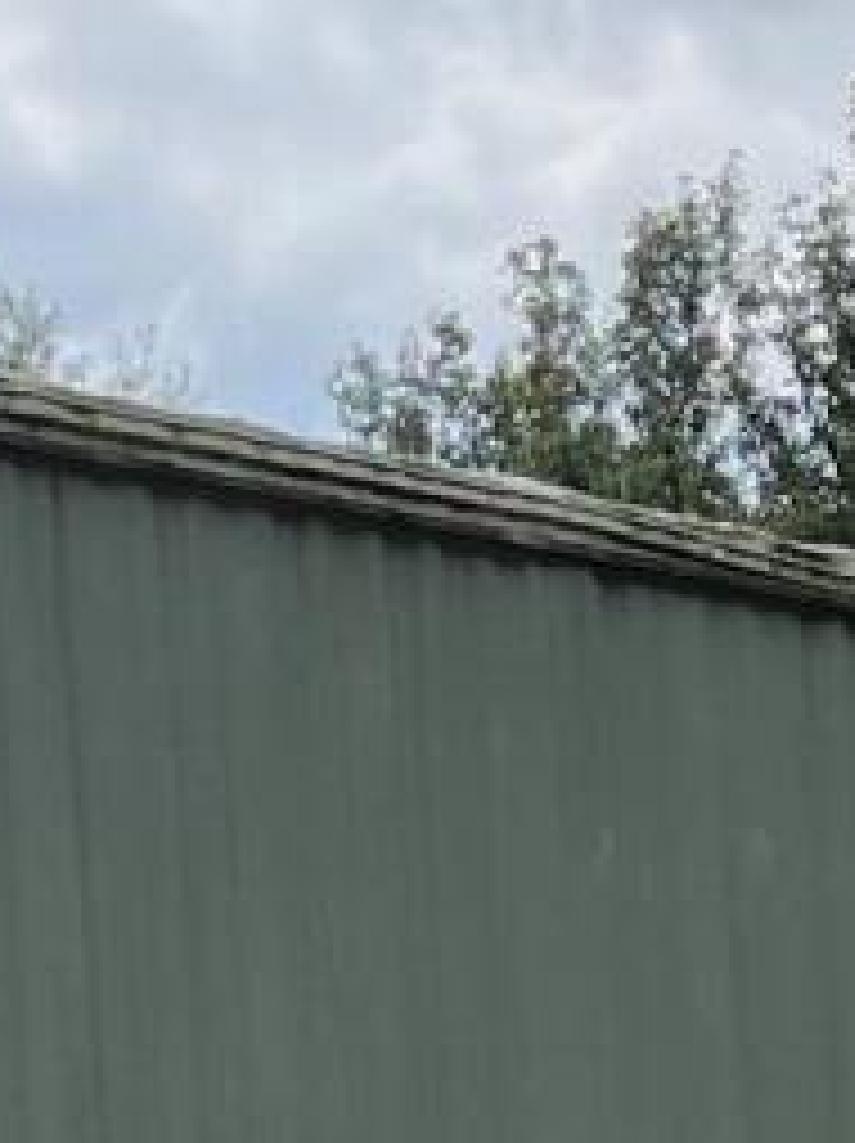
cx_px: 504
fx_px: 6763
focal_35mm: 205
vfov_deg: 9.4
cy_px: 1800
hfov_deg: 7.2
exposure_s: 1/1575
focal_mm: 5.7
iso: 50
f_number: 1.5
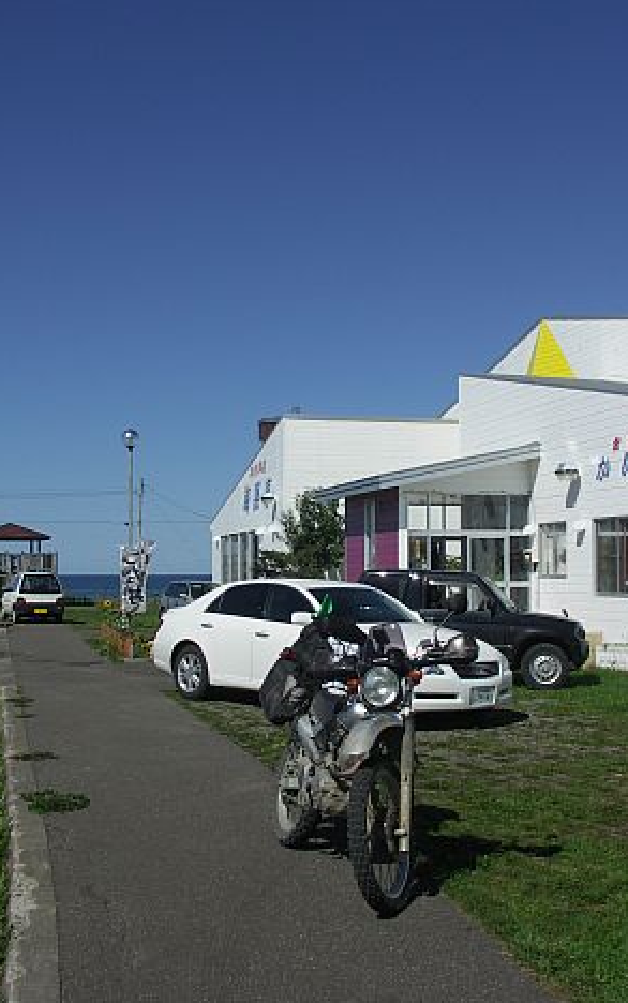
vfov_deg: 47.2
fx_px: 1149
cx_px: 330
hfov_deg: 30.6
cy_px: 506
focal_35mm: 42
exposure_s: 1/400
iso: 50
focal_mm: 7.6
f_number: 7.1
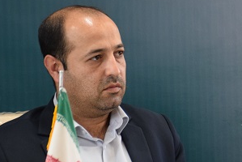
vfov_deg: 4.9
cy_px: 87
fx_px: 1891
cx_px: 209
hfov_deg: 7.3
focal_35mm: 281
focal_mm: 70
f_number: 5
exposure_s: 1/60
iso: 720
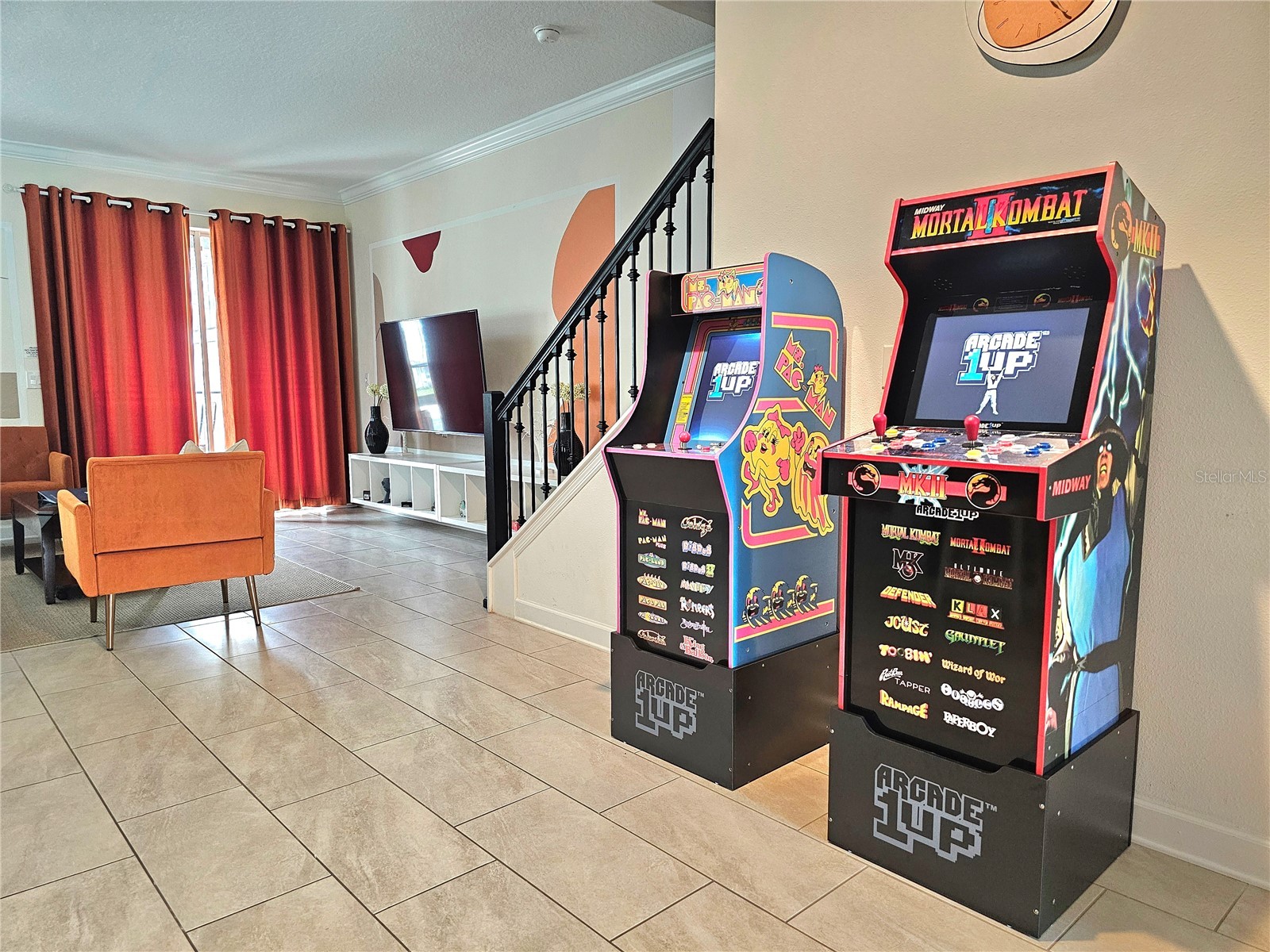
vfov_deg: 58.9
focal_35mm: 23
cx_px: 635
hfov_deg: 73.9
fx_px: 844
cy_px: 476
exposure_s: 1/60.2
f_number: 1.7
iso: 640
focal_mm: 6.3
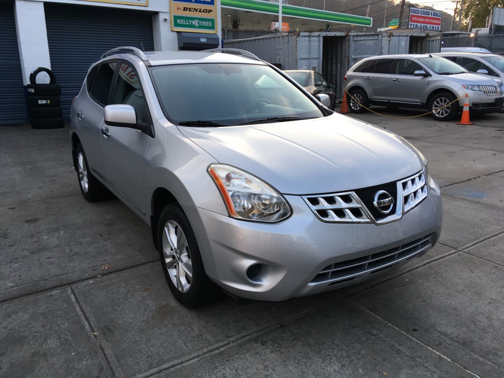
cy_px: 189
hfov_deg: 61.7
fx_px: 422
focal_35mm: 29
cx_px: 252
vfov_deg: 48.2
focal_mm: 4.15
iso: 32
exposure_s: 1/120
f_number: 2.2
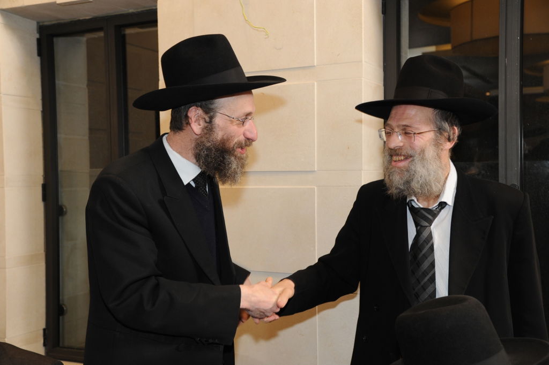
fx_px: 701
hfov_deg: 42.8
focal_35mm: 46
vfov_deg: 29.2
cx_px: 274
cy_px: 182
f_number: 5.6
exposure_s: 1/125
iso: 640
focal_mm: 46
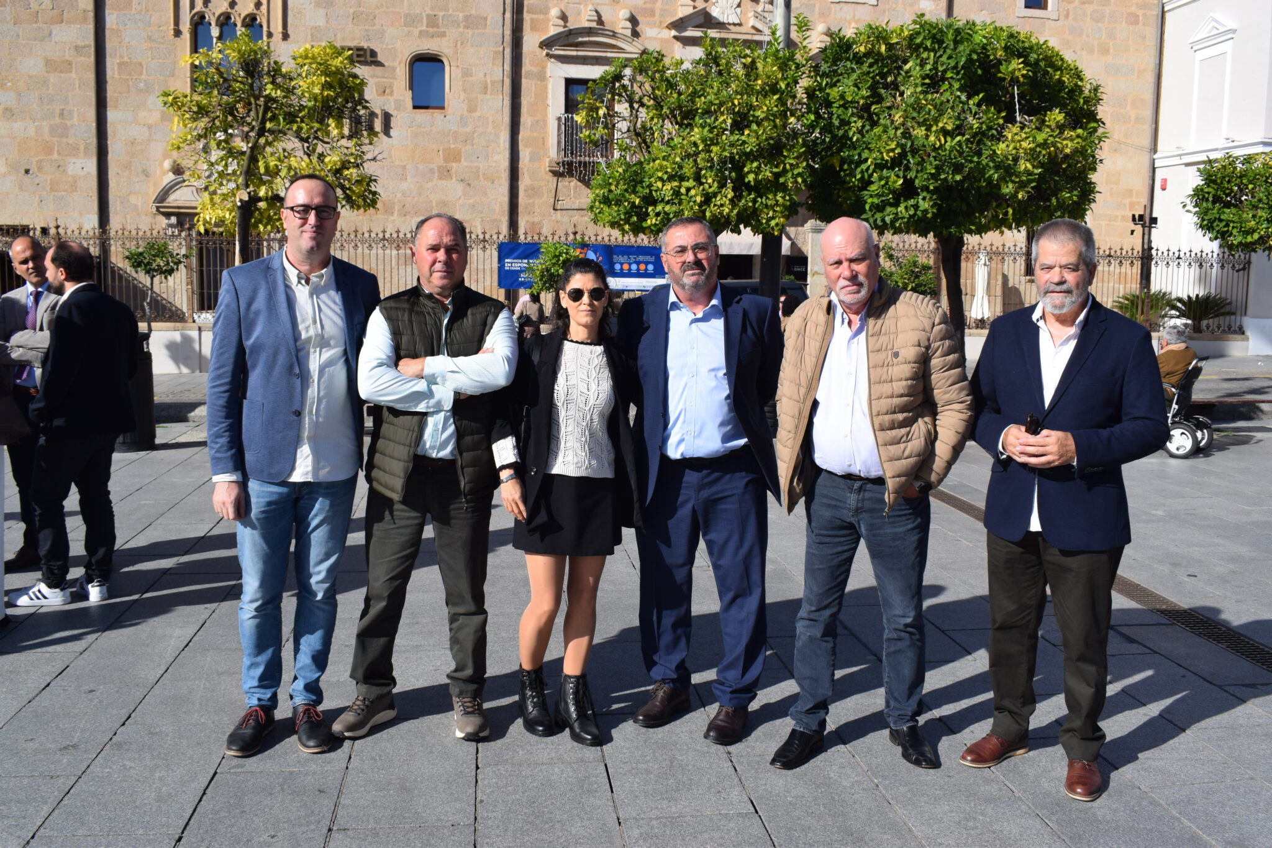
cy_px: 424
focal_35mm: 32
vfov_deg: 41.7
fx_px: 1113
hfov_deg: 59.5
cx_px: 636
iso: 200
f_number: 10
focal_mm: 21
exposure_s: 1/400
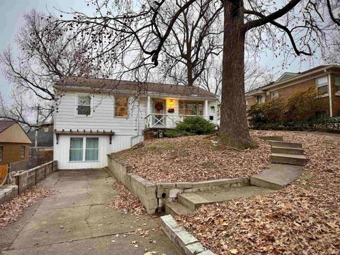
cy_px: 128
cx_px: 170
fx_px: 236
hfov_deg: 71.6
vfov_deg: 56.8
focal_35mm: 24
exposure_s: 1/121
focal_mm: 6.76
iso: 100
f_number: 1.78
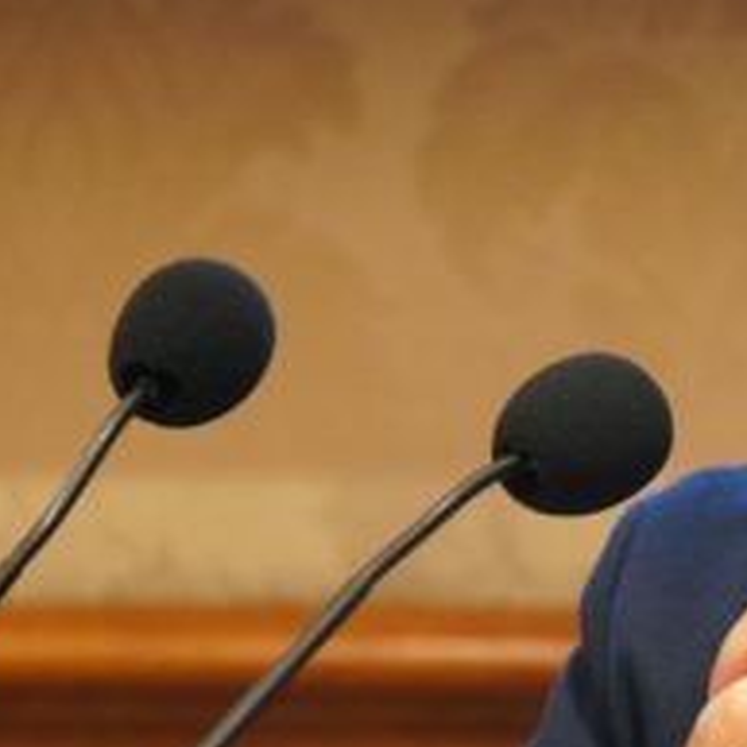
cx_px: 1126
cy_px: 339
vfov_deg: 2.6
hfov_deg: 2.5
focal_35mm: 686
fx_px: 16748
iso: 5000
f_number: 5.6
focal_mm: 203
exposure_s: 1/125
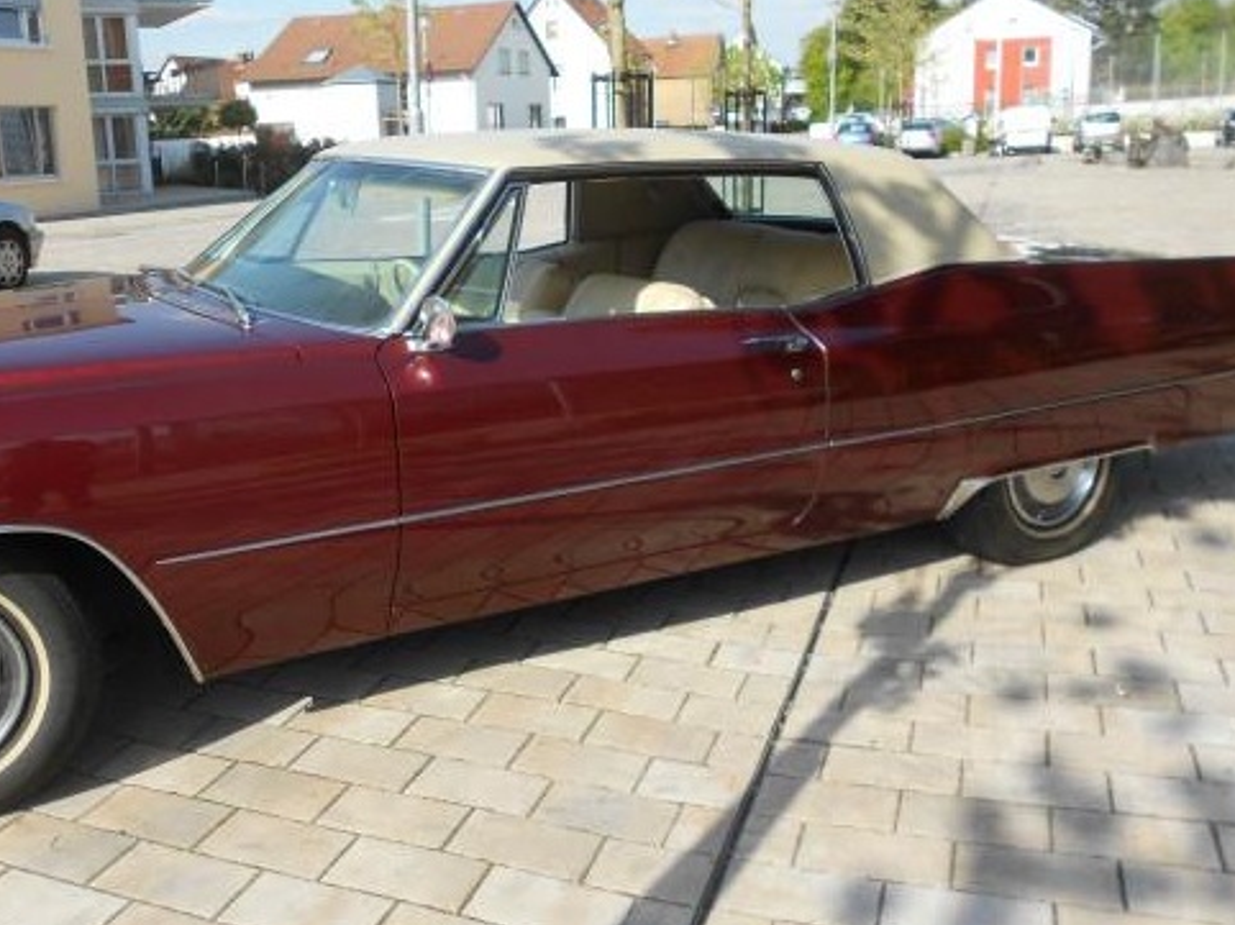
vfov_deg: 31.4
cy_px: 366
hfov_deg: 41.1
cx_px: 505
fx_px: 1640
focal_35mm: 46
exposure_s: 1/120
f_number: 2.4
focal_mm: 4.28
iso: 100
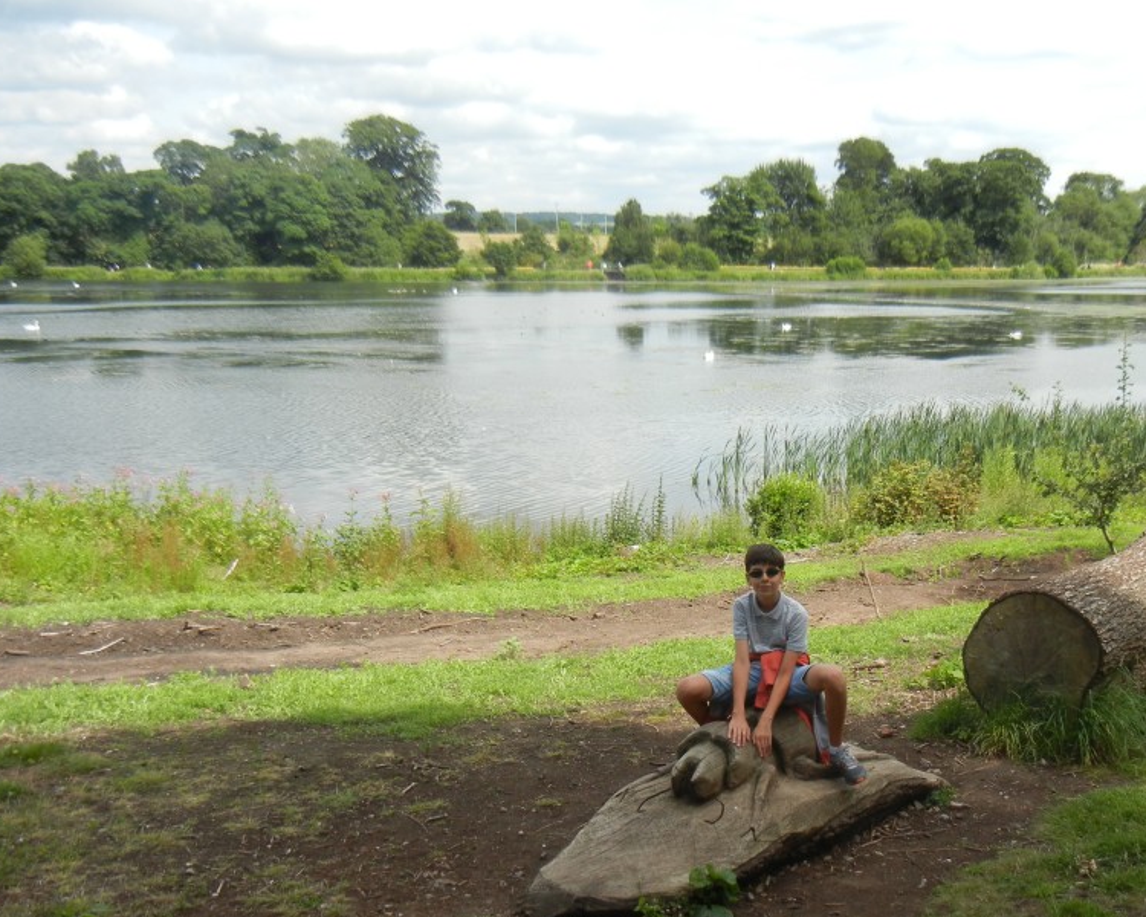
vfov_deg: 37.1
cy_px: 585
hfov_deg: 45.3
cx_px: 736
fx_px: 1357
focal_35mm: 40
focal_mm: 5.4
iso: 160
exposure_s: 1/815
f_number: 3.5
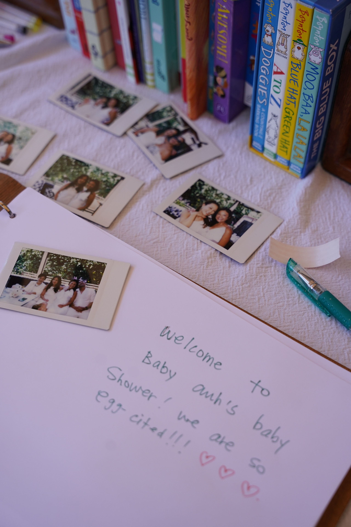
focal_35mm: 47
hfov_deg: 28.5
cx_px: 176
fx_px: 690
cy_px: 264
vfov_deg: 41.8
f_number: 4
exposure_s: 1/400
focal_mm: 47.2
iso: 500
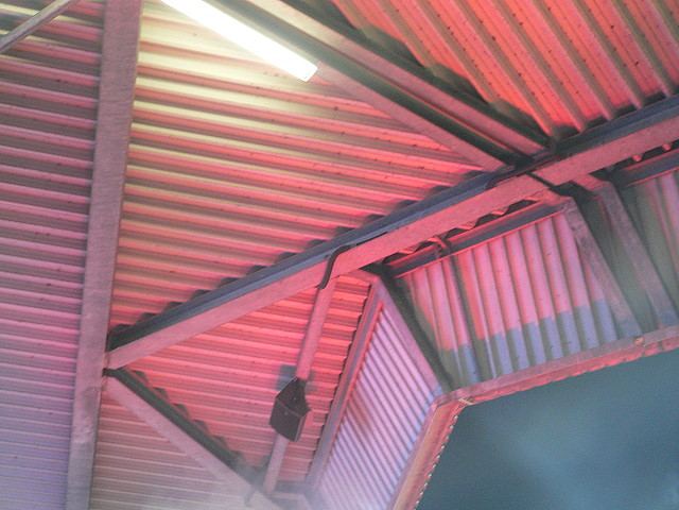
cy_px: 255
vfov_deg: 23.3
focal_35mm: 63
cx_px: 340
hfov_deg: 30.7
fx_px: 1236
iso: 200
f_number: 2.8
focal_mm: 10.5
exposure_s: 1/10
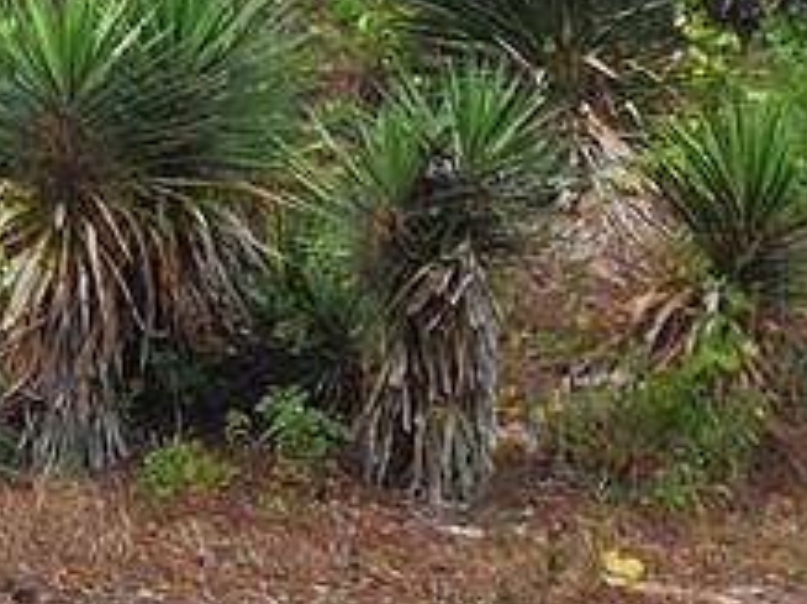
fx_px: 3936
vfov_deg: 8.4
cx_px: -515
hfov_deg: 11.1
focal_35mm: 169
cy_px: -530
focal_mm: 6.4
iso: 12
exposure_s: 1/300
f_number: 1.8
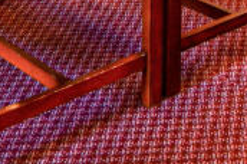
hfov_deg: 18.8
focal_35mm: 107
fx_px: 733
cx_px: 227
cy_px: -315
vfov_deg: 9.9
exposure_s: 1/10
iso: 400
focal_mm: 12
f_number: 9
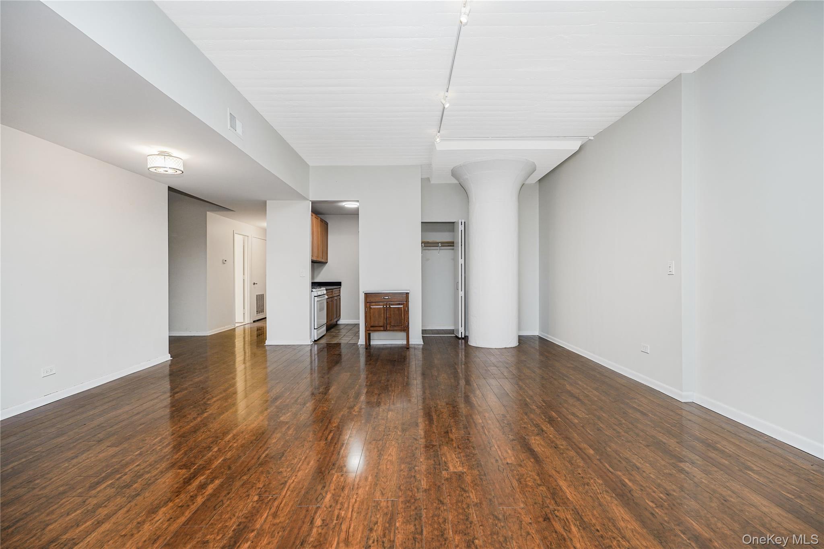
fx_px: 366
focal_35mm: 16
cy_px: 274
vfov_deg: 73.7
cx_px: 412
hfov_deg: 96.7
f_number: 4
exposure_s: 1/30
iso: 160
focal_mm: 16
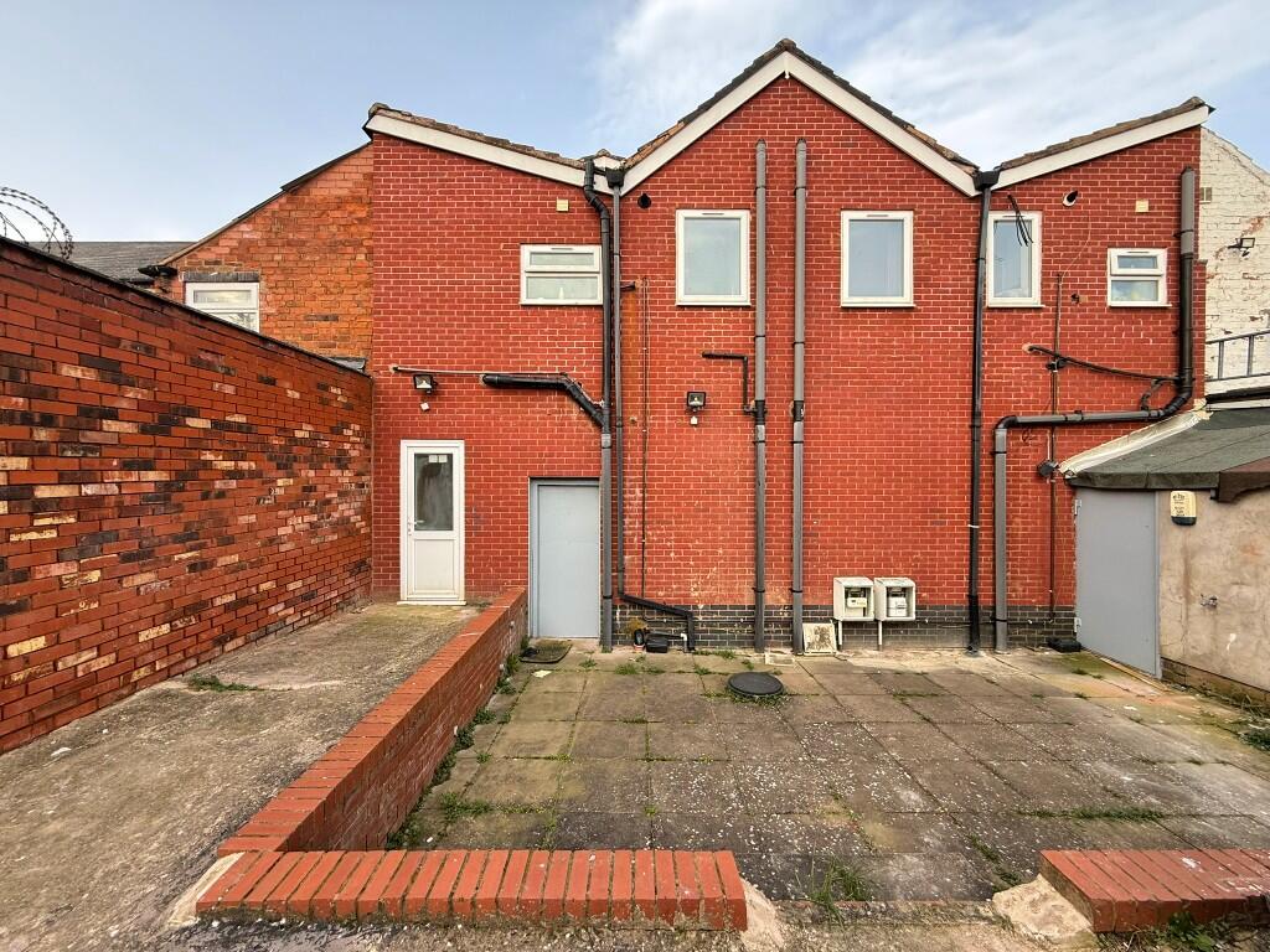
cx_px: 635
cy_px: 476
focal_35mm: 14
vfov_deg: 85.7
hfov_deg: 102.1
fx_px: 514
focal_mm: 2.22
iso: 50
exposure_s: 1/241
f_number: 2.2
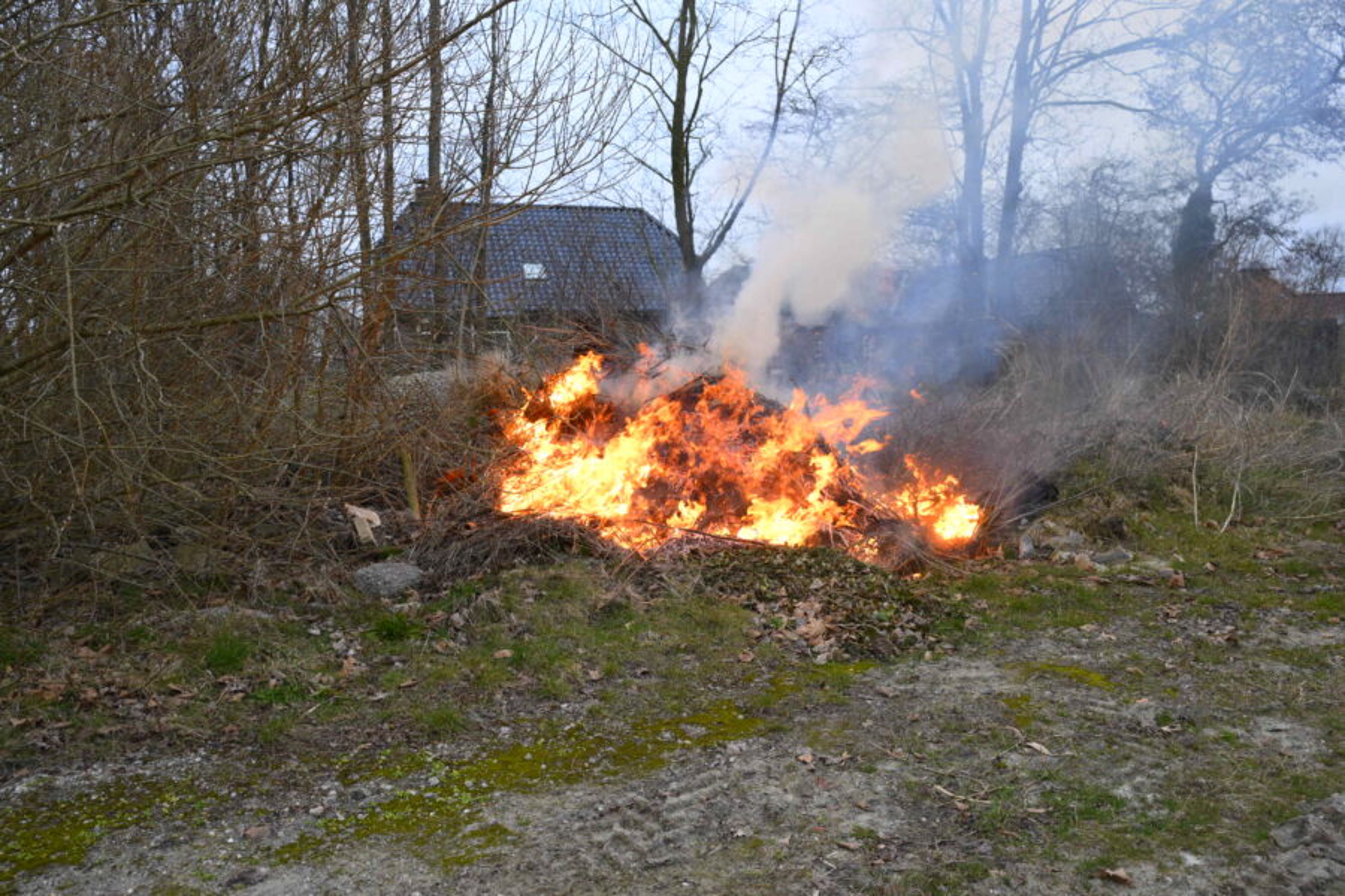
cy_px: 448
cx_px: 672
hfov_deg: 60.3
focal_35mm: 31
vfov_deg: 42.3
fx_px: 1158
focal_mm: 31
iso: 2000
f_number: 5.6
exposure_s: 1/200
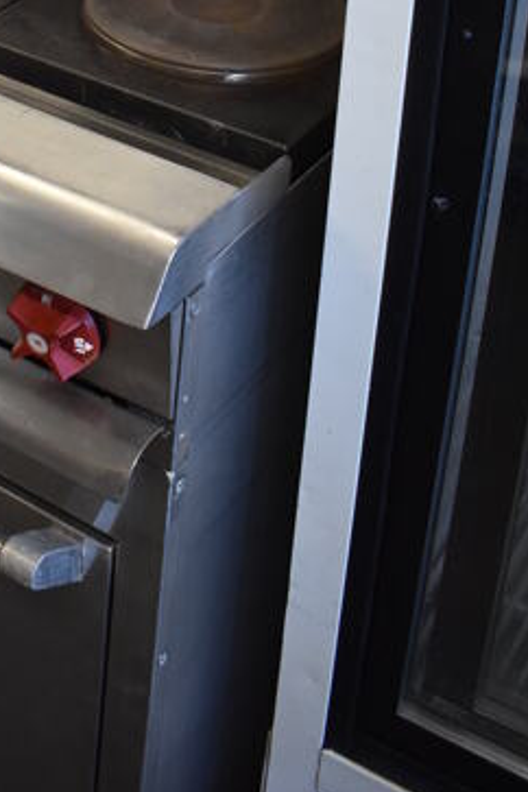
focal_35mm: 68
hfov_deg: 19.0
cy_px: -123
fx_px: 1496
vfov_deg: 26.7
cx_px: -96
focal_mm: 18
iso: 1250
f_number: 3.5
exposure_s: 1/125
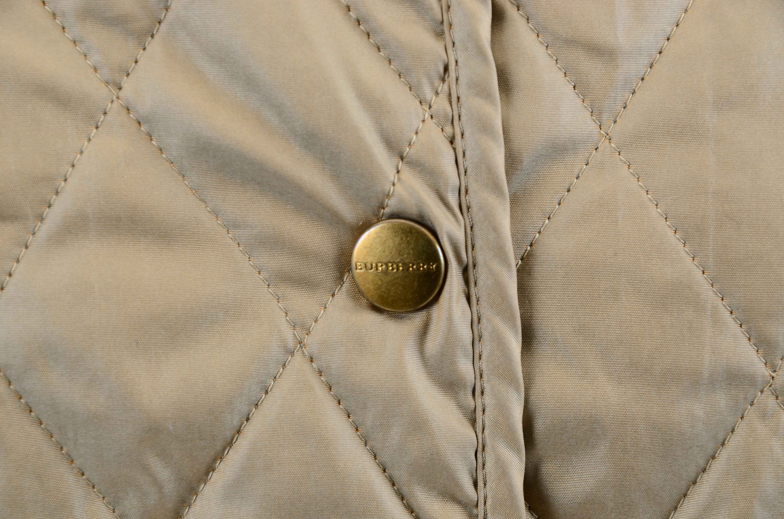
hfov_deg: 13.1
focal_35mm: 158
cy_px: 260
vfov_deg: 8.7
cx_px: 392
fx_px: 3423
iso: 160
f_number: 8
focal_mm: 105
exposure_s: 1/80
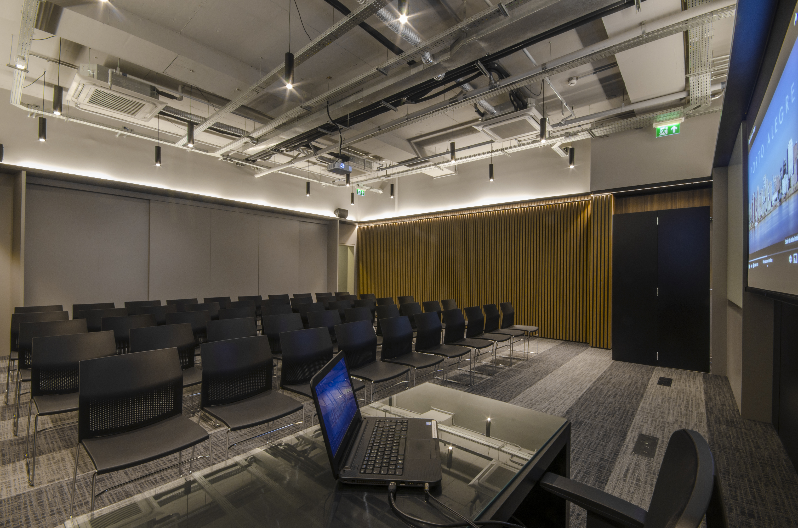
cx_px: 399
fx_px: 332
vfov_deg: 77.1
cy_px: 264
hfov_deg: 100.5
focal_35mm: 15
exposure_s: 6
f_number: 22
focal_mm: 10
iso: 125
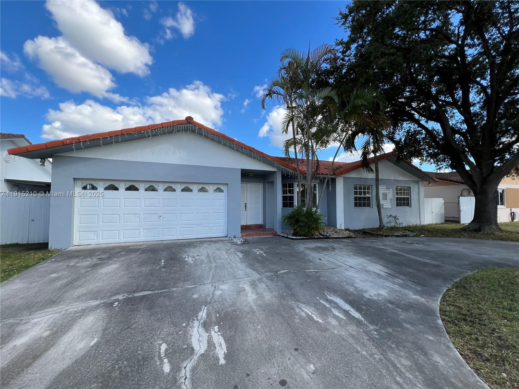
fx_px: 195
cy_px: 194
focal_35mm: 13
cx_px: 260
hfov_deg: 106.2
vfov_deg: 89.9
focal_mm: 1.57
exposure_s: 1/737
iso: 32
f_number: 1.8
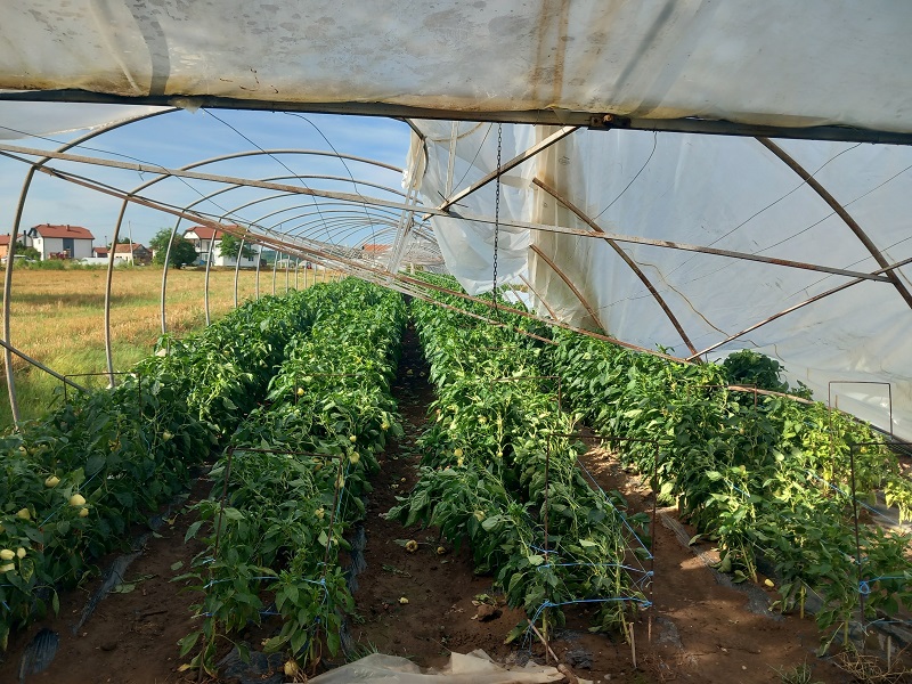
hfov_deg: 65.3
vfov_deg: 51.4
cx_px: 456
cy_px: 342
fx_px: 711
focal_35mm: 27
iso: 20
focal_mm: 4
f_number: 1.8
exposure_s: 1/264
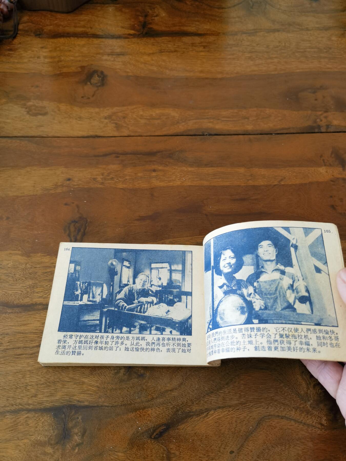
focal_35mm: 27
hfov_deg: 51.4
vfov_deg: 65.3
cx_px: 173
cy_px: 230
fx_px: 360
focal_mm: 6.67
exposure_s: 1/120
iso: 125
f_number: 1.9
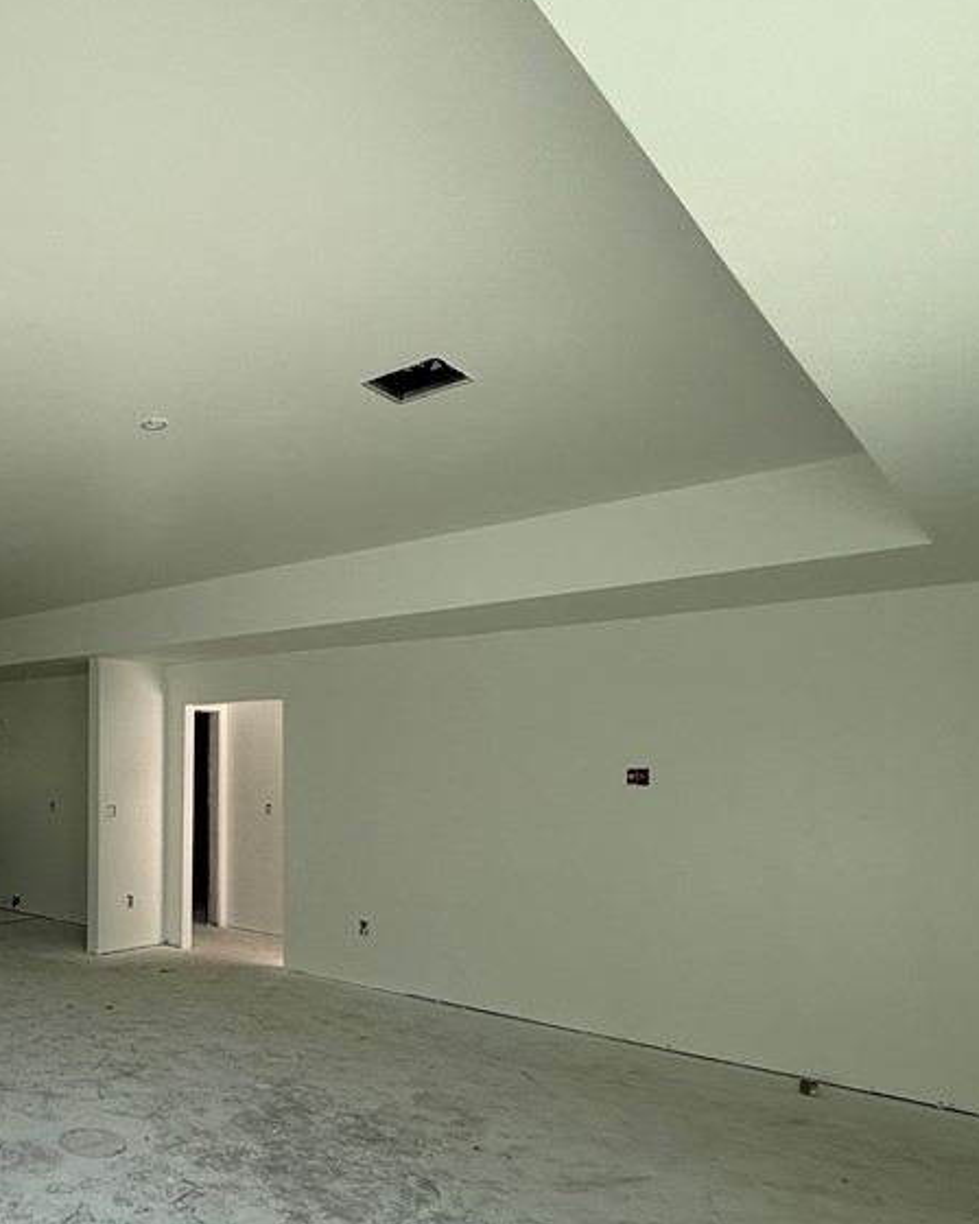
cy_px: 737
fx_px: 905
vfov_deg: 67.4
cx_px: -7
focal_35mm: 25
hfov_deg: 47.0
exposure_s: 1/165
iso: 64
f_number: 2.2
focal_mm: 2.22
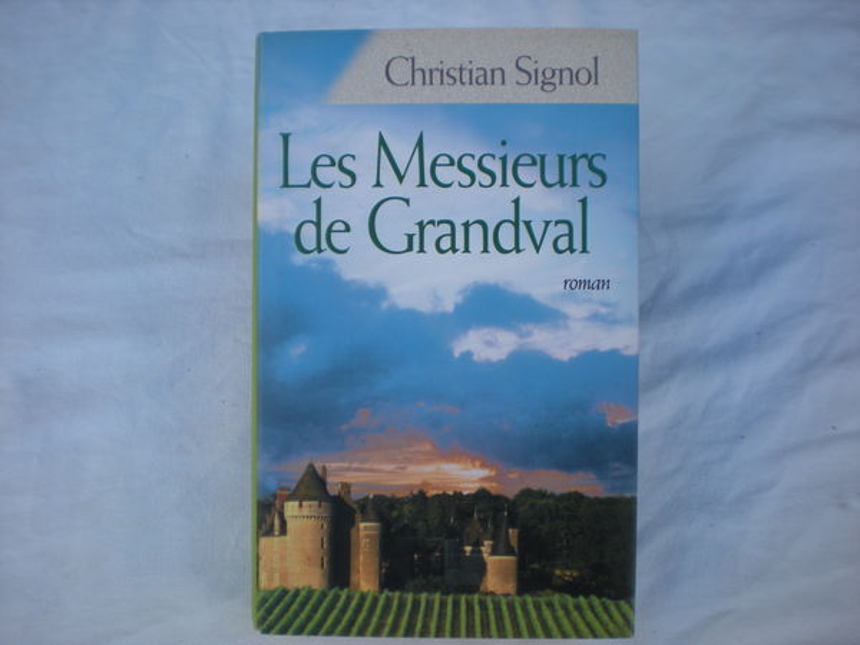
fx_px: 944
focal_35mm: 38
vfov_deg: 37.7
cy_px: 322
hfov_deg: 49.0
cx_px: 430
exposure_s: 1/120
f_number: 3.1
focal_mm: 6.3
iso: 64
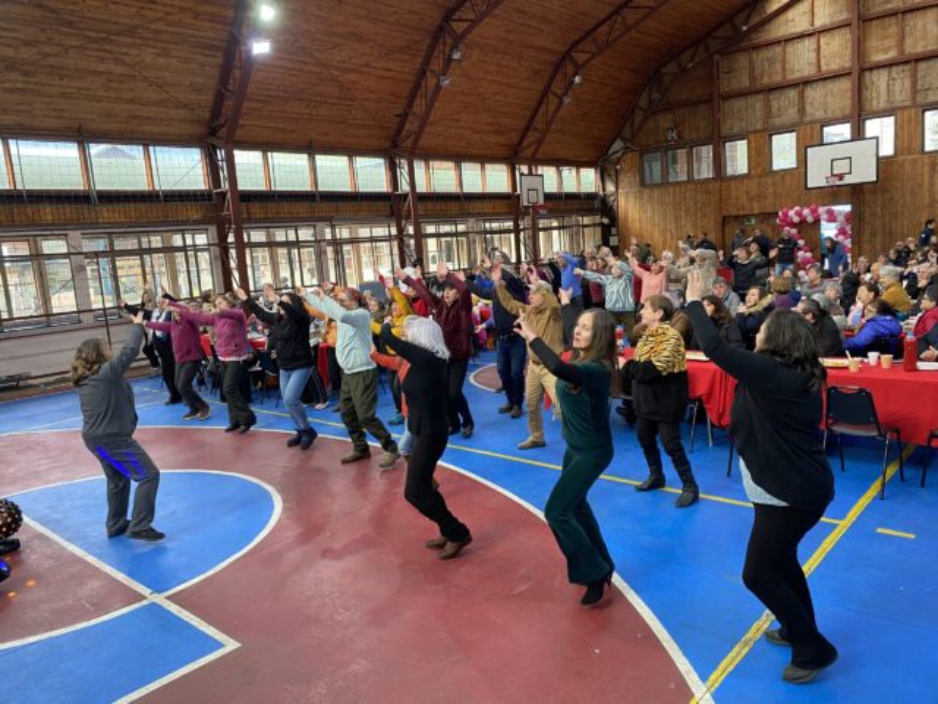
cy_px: 352
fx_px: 705
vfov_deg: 53.1
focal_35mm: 26
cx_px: 469
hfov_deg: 67.3
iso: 100
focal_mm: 4.25
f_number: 1.8
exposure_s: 1/50
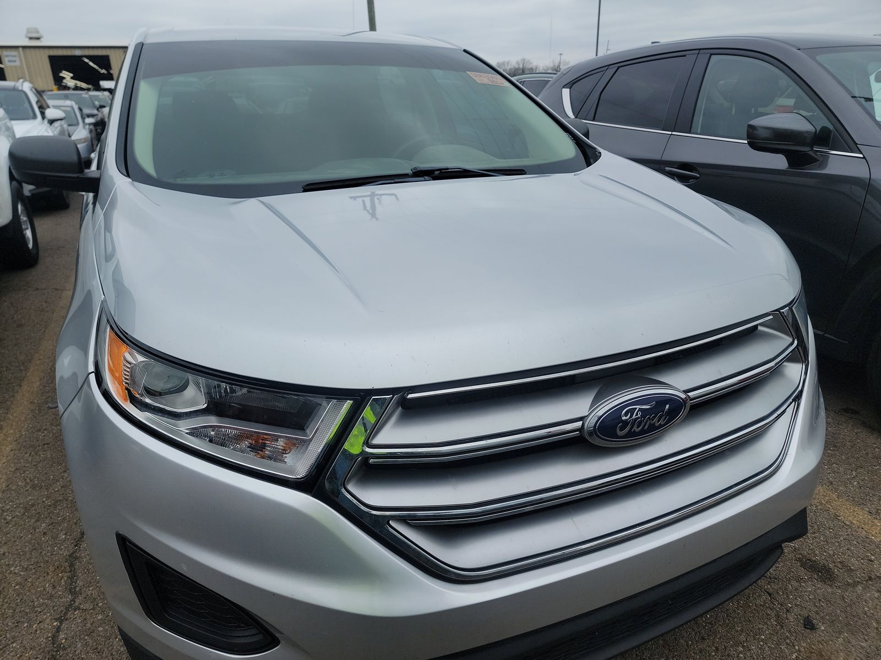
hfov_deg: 71.6
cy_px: 330
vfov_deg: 56.8
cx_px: 440
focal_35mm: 24
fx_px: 611
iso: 50
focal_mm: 6.7
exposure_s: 1/469
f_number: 1.8
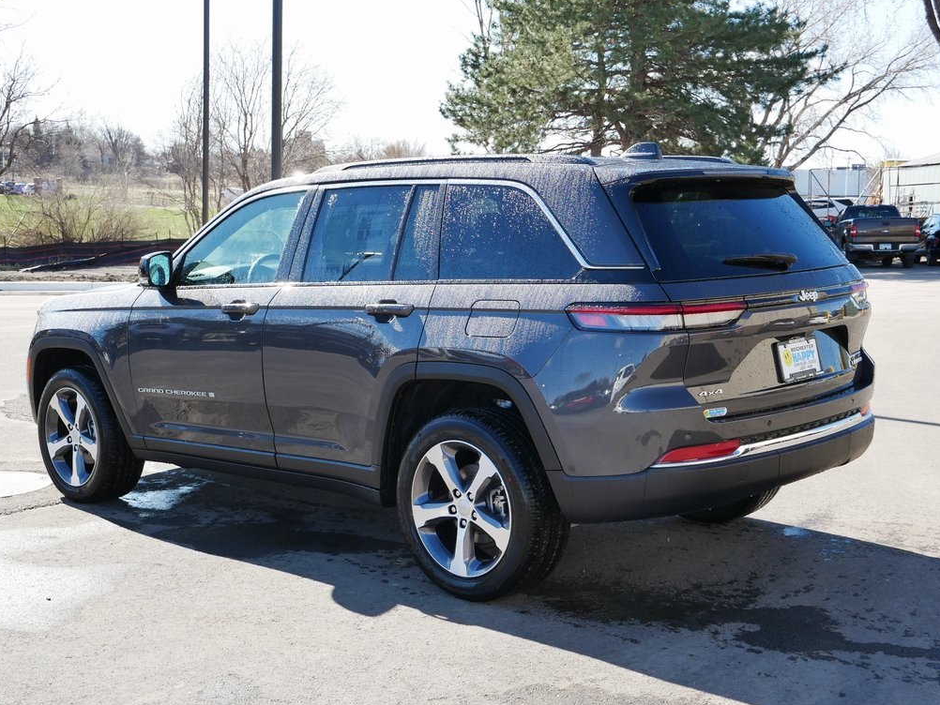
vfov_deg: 30.9
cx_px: 470
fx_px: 1277
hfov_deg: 40.4
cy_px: 354
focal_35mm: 47
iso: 200
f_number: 6.3
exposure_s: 1/200
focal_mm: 23
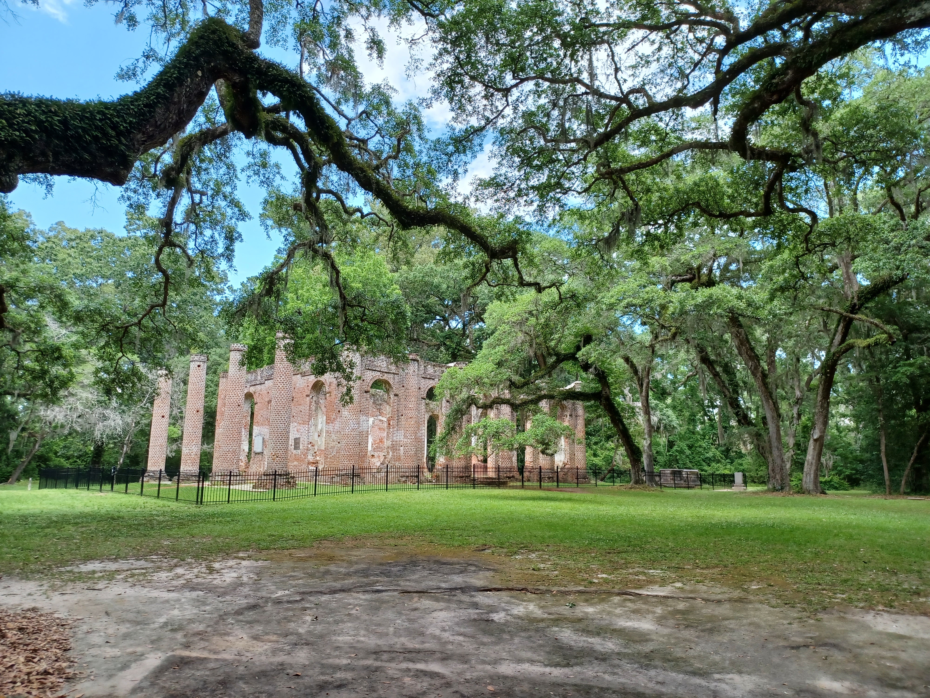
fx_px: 672
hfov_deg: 69.4
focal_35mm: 25
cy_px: 349
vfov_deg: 54.9
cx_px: 465
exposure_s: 1/104
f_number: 1.8
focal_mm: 4.6
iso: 32
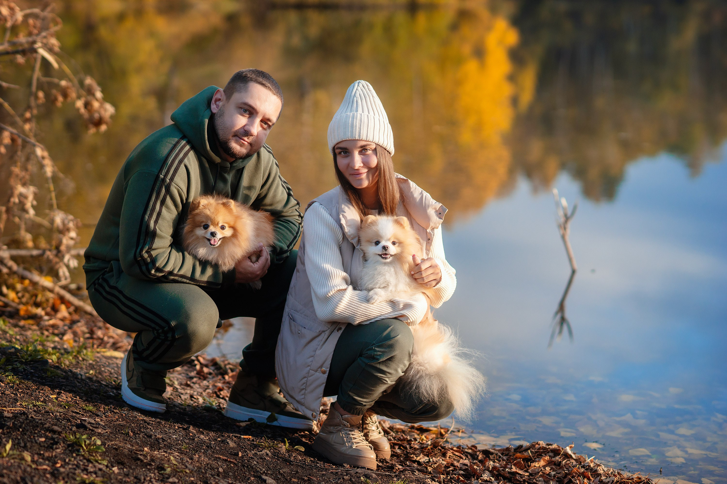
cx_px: 364
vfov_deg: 16.1
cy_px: 242
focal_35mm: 85
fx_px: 1716
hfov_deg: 23.9
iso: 500
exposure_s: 1/2500
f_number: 2.8
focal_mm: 85
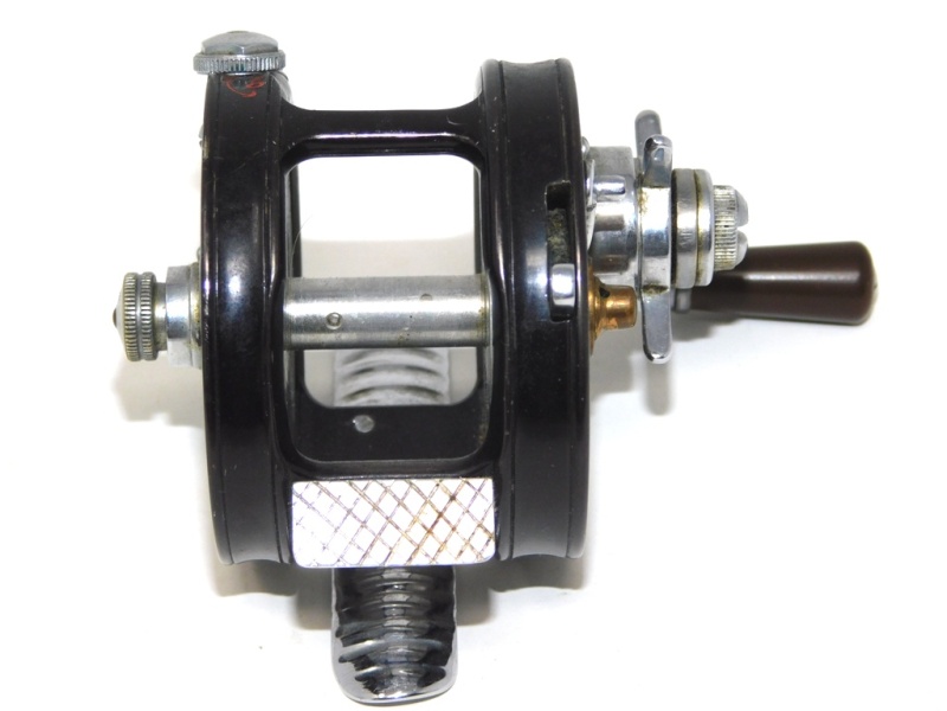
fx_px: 3146
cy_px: 356
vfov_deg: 12.9
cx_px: 474
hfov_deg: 17.1
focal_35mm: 115
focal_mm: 20.3
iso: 200
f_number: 9.6
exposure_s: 1/60
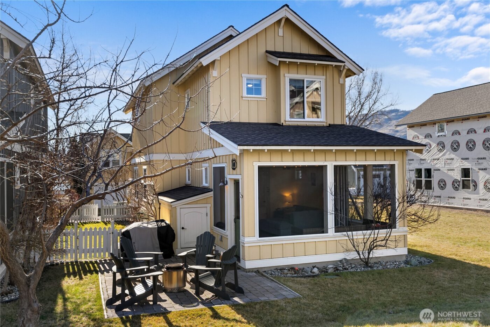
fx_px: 444
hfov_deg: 57.8
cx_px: 245
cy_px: 164
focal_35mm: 33
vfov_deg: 40.5
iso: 80
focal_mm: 32.6
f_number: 2.8
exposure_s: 1/60
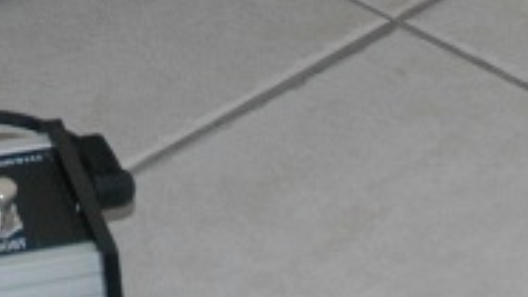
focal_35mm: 206
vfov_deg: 5.7
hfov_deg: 10.2
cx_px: -158
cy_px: -414
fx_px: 2883
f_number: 4
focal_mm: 24
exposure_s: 1/60
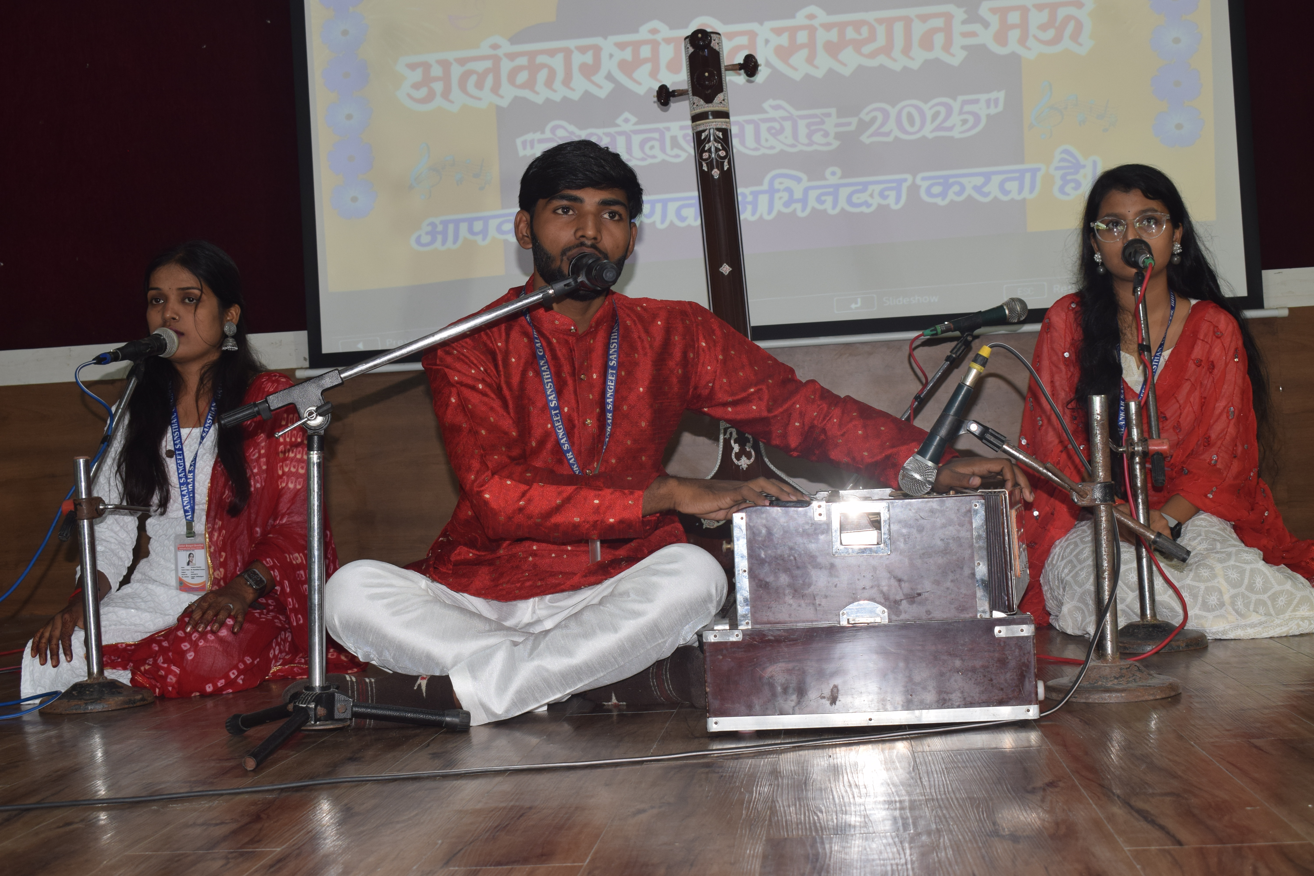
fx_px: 1752
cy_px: 438
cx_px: 657
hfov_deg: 41.1
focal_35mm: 48
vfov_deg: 28.1
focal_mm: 32
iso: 400
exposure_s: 1/60
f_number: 8
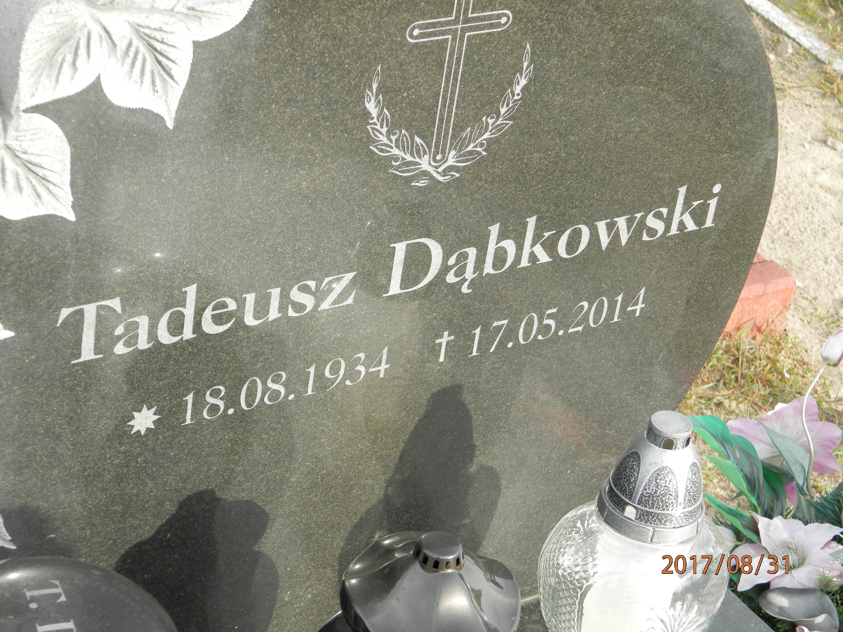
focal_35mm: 82
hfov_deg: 23.8
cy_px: 316
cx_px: 422
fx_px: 1997
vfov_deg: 18.0
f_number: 4.2
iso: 80
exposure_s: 1/125
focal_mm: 14.6
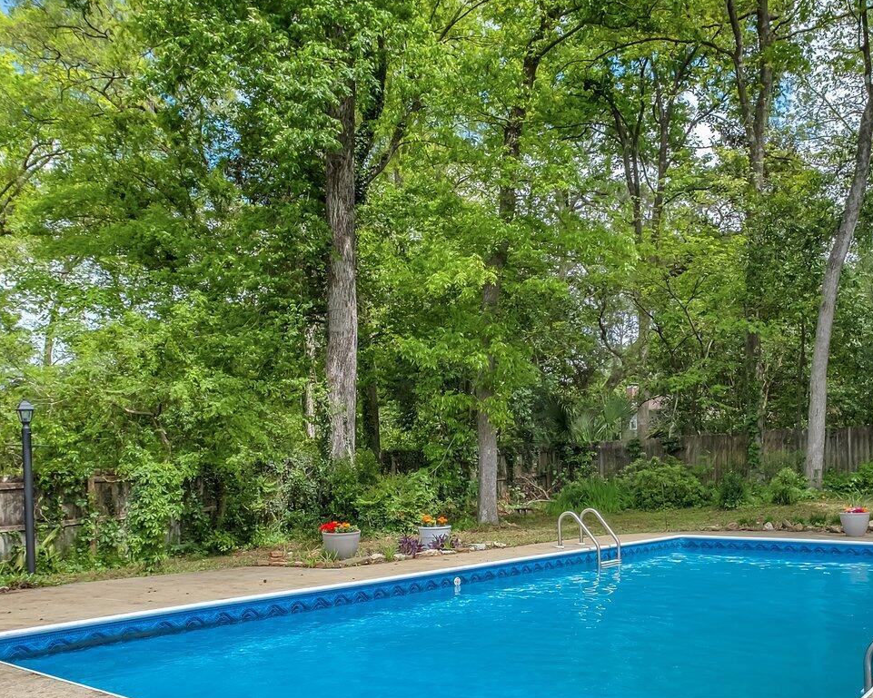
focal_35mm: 30
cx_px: 593
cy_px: 463
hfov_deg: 57.3
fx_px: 775
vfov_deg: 47.7
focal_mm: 10
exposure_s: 1/500
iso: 400
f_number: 8
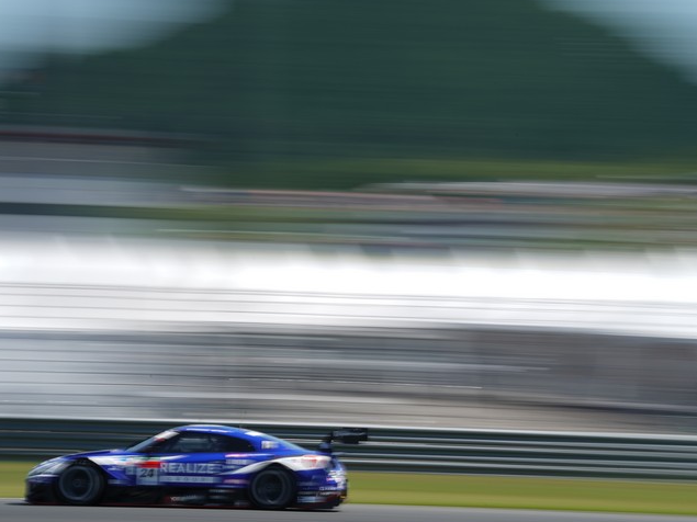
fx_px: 4389
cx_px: 371
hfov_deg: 9.1
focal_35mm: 218
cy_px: 260
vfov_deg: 6.8
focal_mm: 200
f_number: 32
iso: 50
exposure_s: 1/8
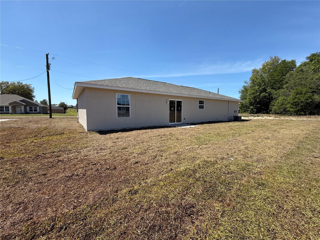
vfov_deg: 85.7
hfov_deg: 102.1
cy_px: 120
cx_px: 160
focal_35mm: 14
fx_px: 129
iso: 50
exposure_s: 1/1431
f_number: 2.2
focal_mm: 2.22
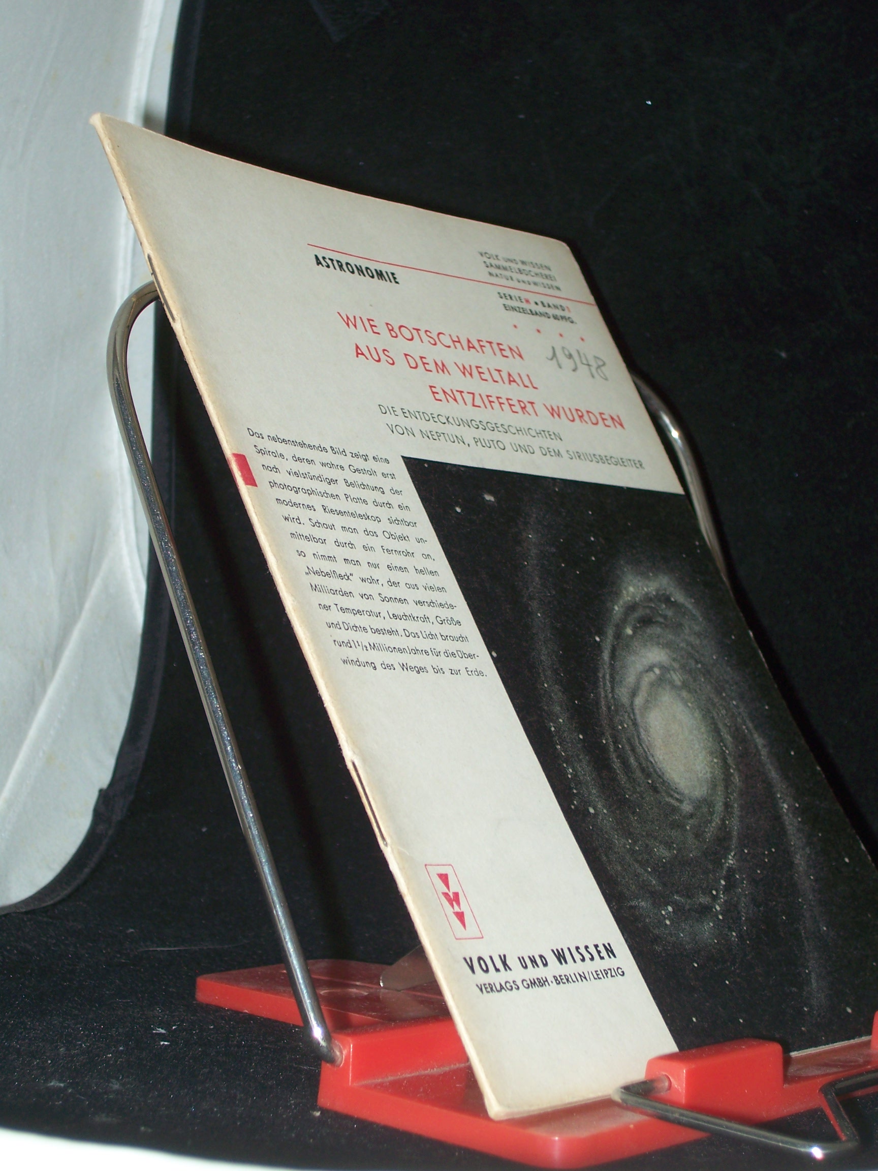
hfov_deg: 22.3
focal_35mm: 66
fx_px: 2232
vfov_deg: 29.4
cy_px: 586
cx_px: 439
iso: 80
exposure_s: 1/80
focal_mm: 11
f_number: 3.6
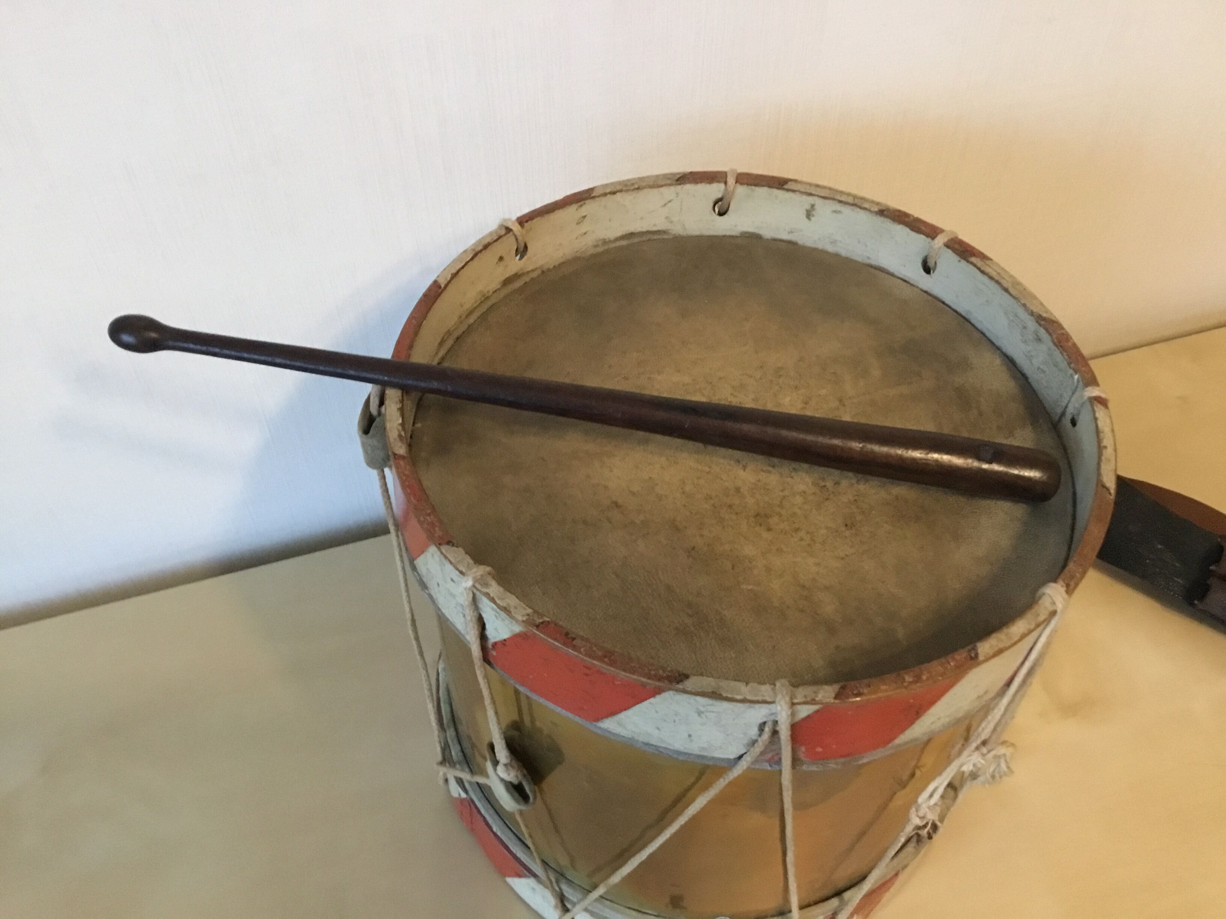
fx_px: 1098
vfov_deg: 45.4
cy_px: 460
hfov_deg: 58.4
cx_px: 613
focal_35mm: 31
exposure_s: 1/17
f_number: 2.4
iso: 400
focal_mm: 3.3
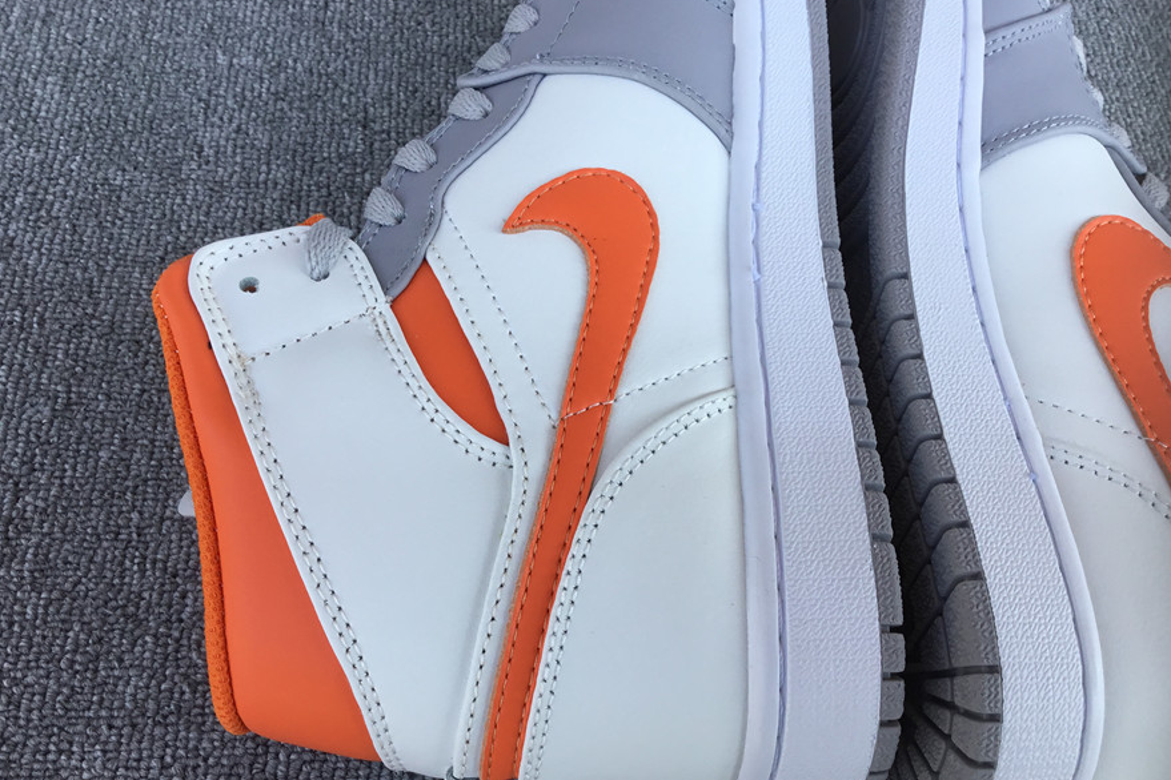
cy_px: 419
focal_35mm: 33
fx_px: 1073
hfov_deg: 57.2
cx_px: 578
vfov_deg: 39.9
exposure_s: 1/260
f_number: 2.4
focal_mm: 3.3
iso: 25
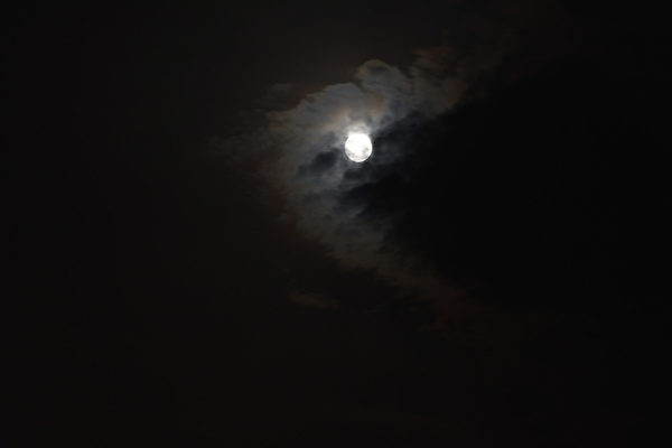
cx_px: 336
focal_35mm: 158
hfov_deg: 13.0
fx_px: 2940
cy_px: 224
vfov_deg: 8.7
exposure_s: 1
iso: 100
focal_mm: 105
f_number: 8
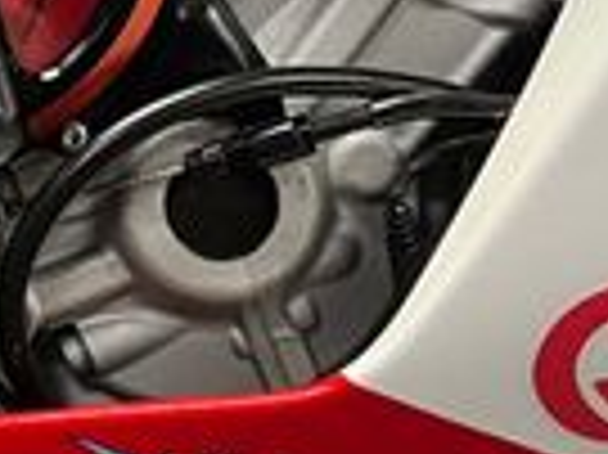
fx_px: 2158
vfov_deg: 11.9
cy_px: 36
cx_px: -230
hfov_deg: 15.1
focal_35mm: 123
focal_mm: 5.1
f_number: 1.6
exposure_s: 1/50
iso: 250
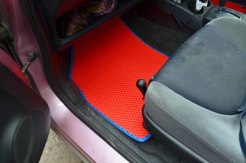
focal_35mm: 30
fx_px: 205
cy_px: 82
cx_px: 123
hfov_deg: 62.0
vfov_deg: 43.4
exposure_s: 1/30
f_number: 9
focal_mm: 20
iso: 400
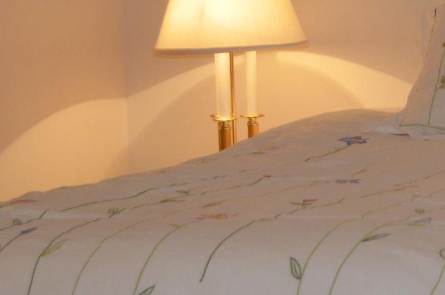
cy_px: 40
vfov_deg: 9.5
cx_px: 765
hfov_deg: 13.1
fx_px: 1778
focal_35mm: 144
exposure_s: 1/100
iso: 400
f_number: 4
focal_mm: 22
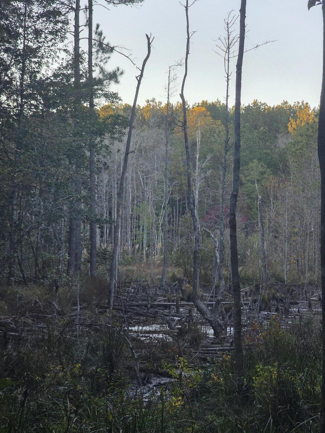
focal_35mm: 89
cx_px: 208
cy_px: 241
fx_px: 1114
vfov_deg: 22.0
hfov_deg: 16.6
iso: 50
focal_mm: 7.9
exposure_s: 1/167
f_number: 2.4
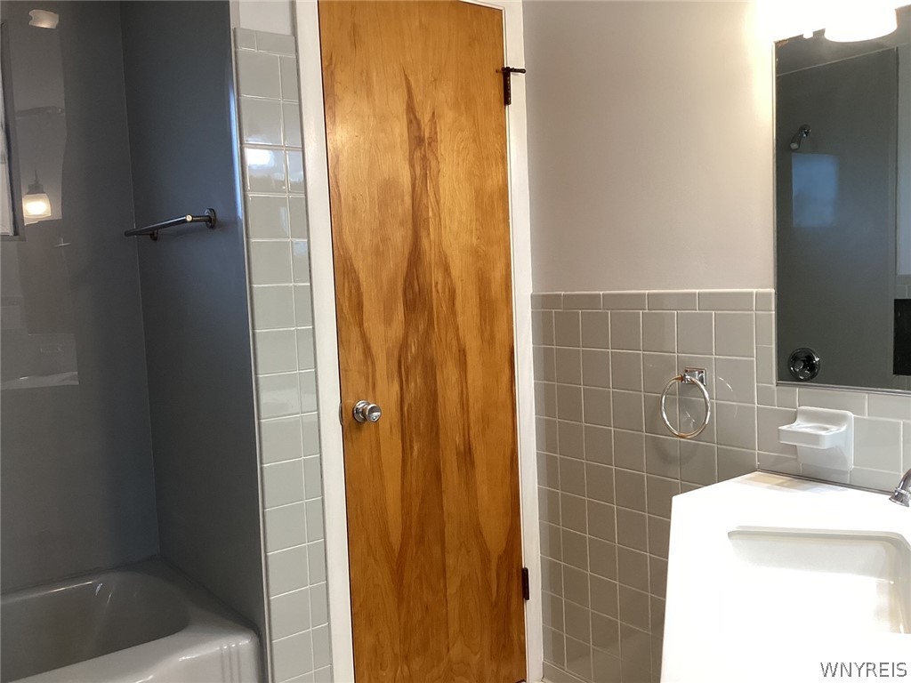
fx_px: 816
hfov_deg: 58.4
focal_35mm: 31
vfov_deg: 45.4
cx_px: 456
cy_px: 342
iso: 160
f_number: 2.4
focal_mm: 3.3
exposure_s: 1/60
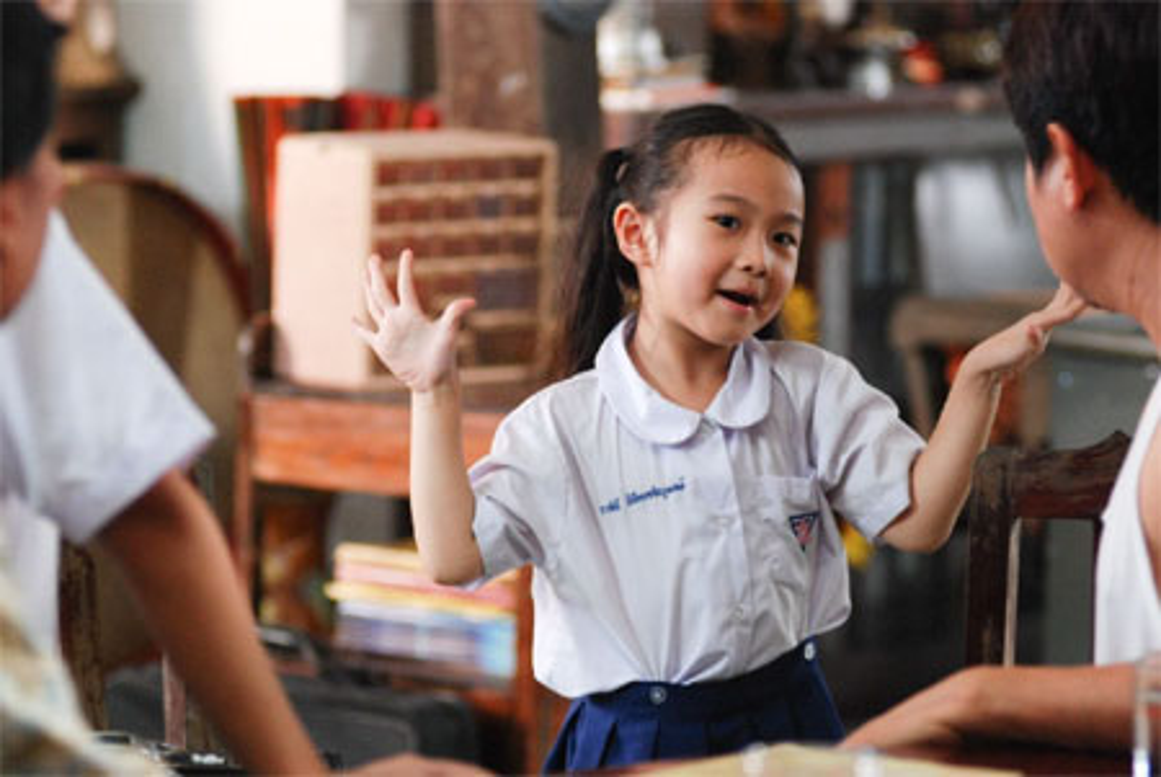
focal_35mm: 180
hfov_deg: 11.4
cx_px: 580
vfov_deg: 7.6
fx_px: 5811
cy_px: 388
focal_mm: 120
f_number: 2.8
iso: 800
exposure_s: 1/125
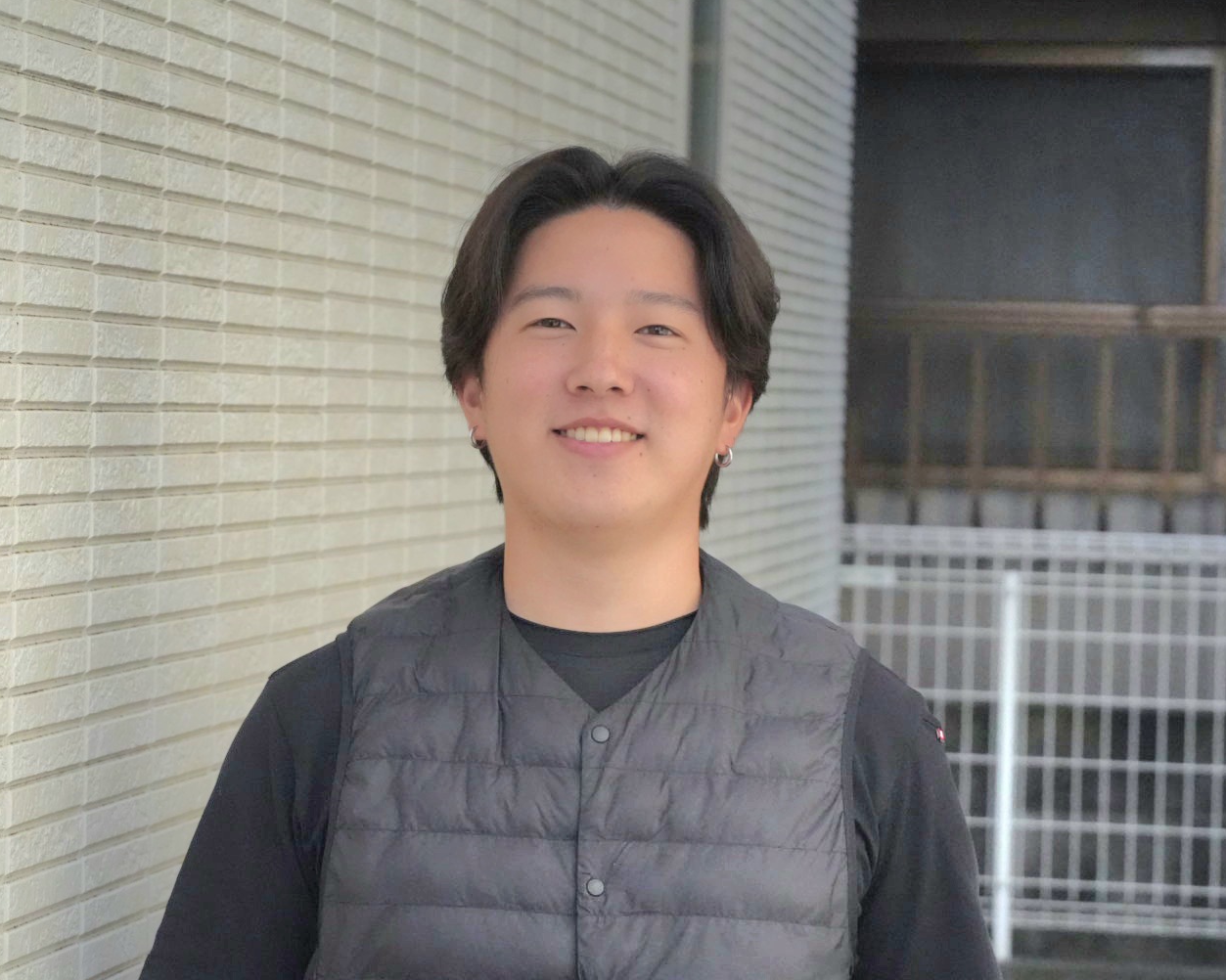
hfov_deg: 18.6
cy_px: 522
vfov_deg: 14.9
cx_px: 629
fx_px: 3737
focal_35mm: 103
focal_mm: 85
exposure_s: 1/10000
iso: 12800
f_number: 7.1
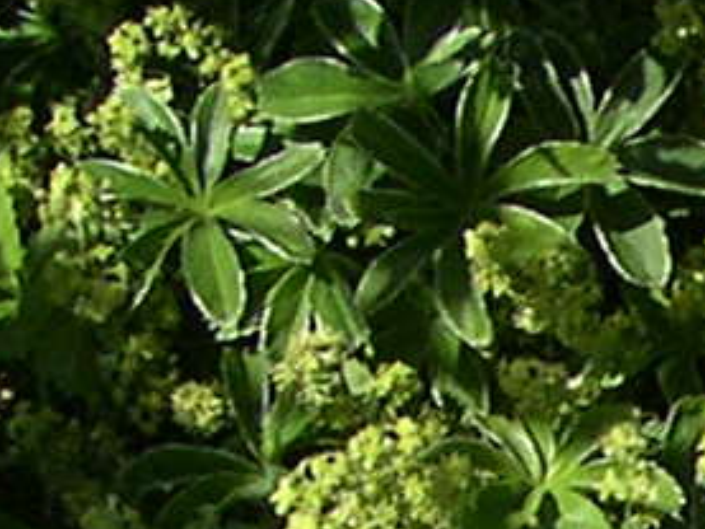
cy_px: 969
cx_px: 2314
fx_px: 5155
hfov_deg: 6.8
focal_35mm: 253
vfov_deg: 5.8
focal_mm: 8
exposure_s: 1/152
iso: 100
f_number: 7.6
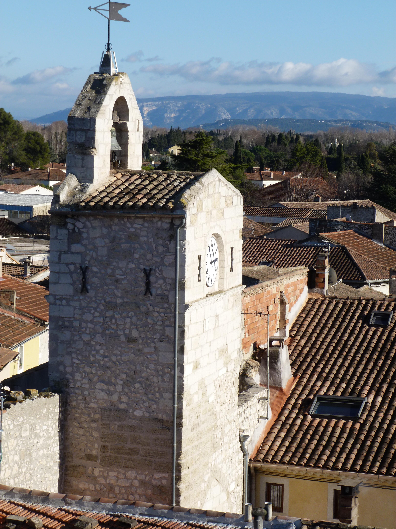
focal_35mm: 109
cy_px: 264
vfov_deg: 18.0
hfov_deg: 13.6
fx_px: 1663
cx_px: 198
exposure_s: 1/320
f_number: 5.6
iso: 80
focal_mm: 19.7
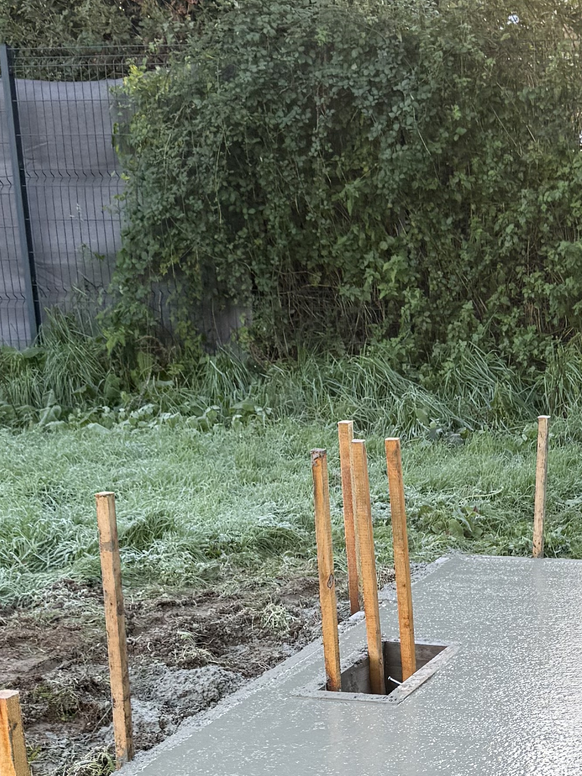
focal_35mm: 77
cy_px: 683
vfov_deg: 24.7
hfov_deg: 18.5
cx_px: 608
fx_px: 1726
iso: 64
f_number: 1.78
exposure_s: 1/121
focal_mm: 6.76
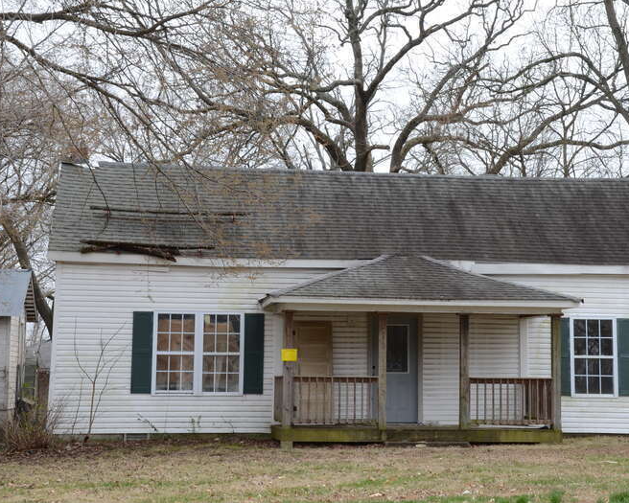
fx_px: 1341
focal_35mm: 72
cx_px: 371
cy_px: 252
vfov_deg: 21.3
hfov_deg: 26.4
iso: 200
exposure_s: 1/100
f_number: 13
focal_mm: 42
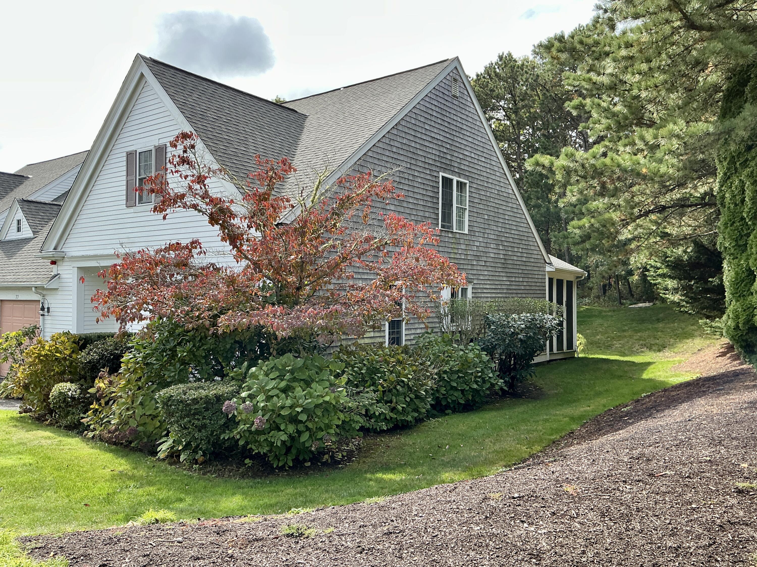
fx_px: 612
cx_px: 378
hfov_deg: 63.4
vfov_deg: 49.7
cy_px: 284
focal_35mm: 28
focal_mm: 3
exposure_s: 1/353
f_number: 1.8
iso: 25
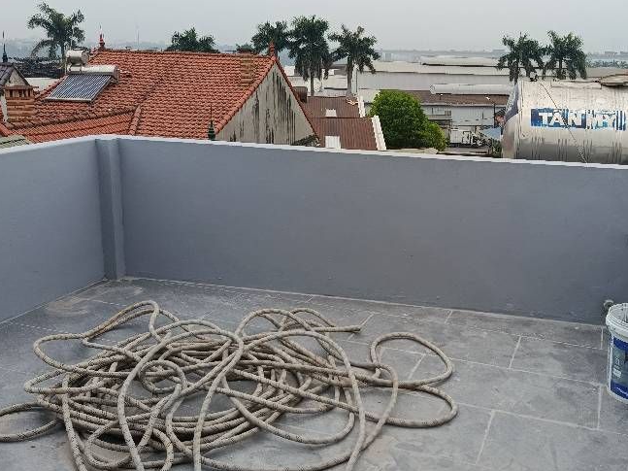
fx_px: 689
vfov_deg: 37.7
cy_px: 209
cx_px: 413
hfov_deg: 48.2
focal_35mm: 38
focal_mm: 5.24
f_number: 1.7
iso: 50
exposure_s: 1/233
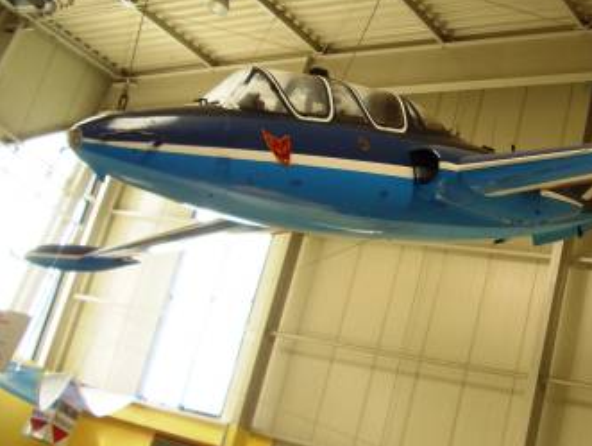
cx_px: 506
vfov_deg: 24.4
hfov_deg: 31.0
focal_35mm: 60
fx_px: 1027
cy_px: 197
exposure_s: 1/80
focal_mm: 5.8
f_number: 2.6
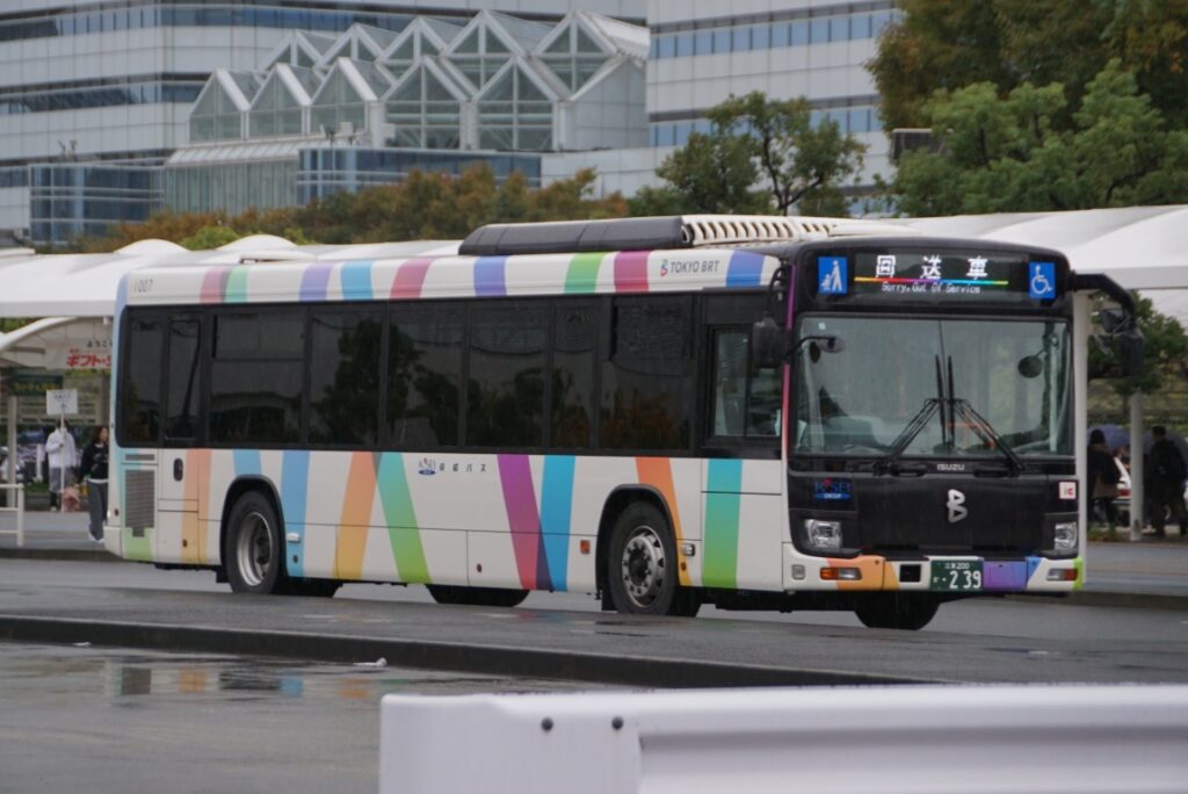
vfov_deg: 7.6
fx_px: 5943
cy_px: 397
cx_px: 594
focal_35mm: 180
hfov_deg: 11.4
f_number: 5.6
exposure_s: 1/200
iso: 400
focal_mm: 120
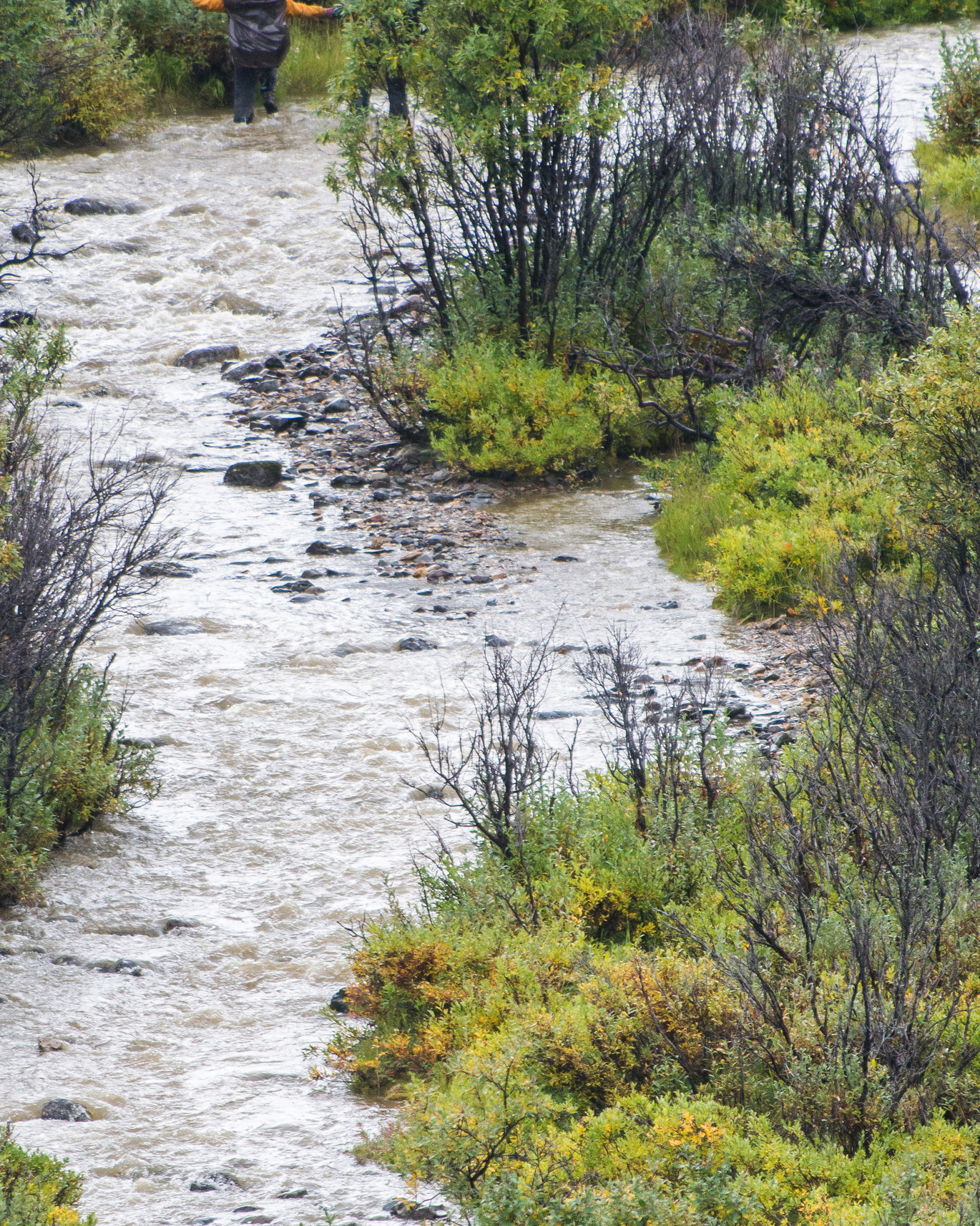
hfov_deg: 1.3
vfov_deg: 1.6
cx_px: 402
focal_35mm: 1210
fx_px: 43877
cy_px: 656
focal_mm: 600
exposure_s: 1/800
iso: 1000
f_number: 5.6
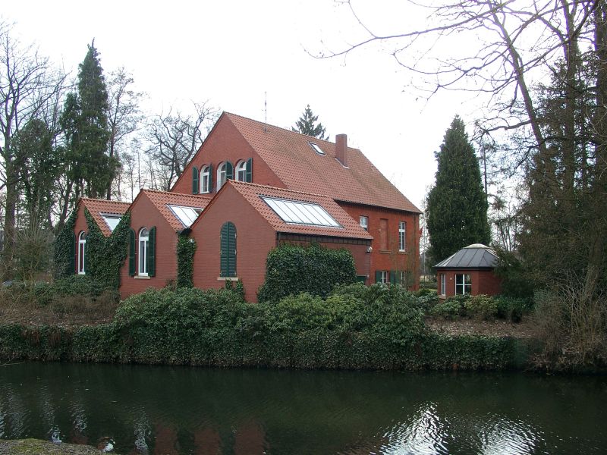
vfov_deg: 41.8
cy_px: 228
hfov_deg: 54.0
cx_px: 304
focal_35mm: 34
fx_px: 596
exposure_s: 1/190
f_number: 4
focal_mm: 7.13
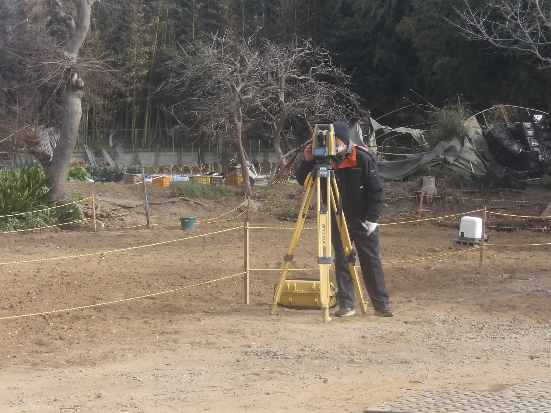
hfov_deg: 18.2
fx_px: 1719
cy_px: 206
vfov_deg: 13.7
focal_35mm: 108
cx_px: 276
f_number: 6.6
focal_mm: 19.6
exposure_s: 1/148
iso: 100
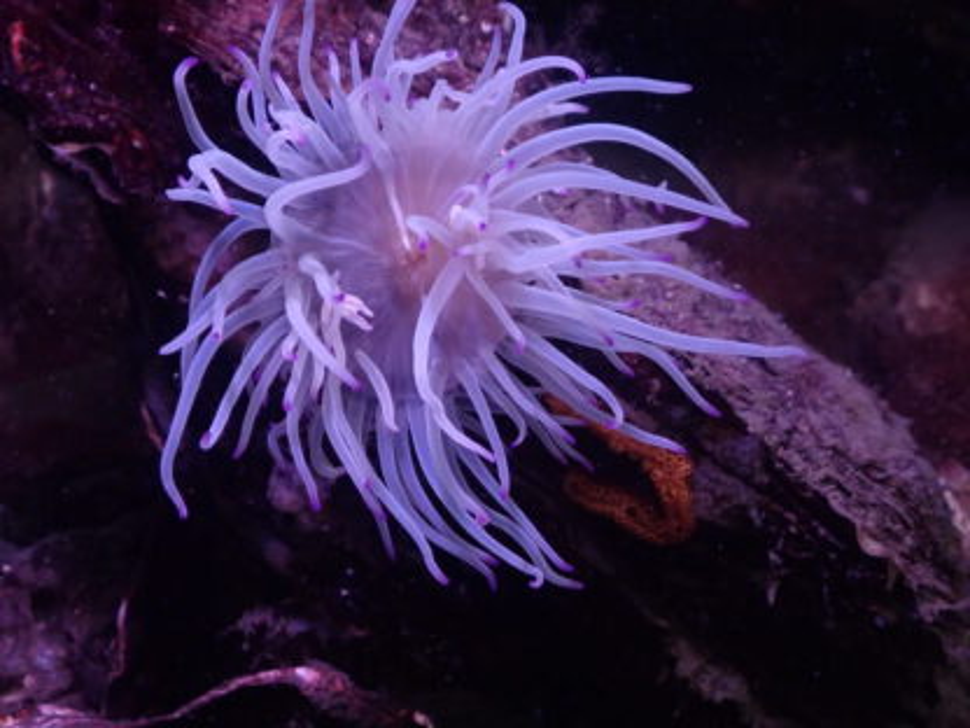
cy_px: 364
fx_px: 2802
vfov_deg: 14.8
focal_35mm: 100
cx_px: 485
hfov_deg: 19.6
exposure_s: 1/200
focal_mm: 18
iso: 320
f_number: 4.9
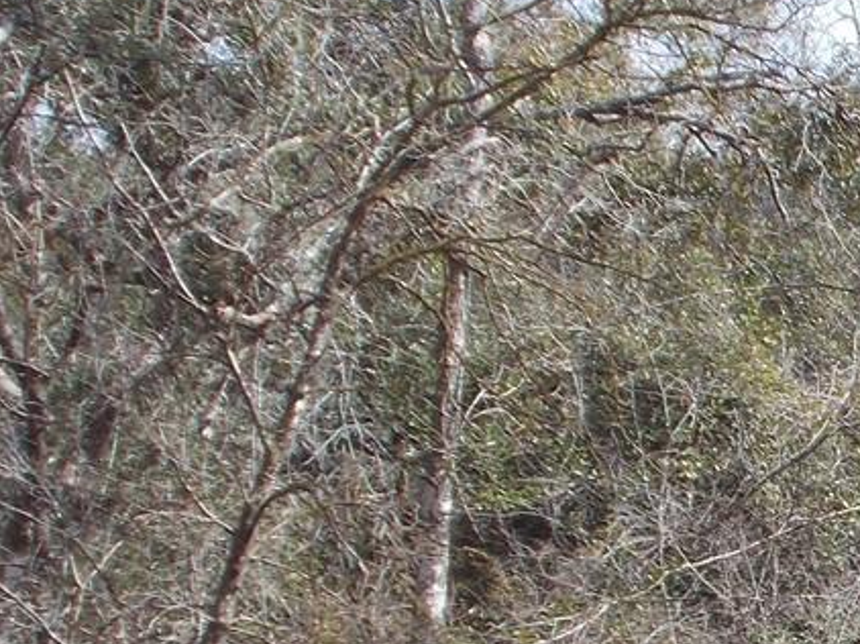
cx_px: 1367
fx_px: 4147
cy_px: 736
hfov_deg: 11.3
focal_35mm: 167
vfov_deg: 8.8
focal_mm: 7.9
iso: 80
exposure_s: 1/320
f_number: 4.2
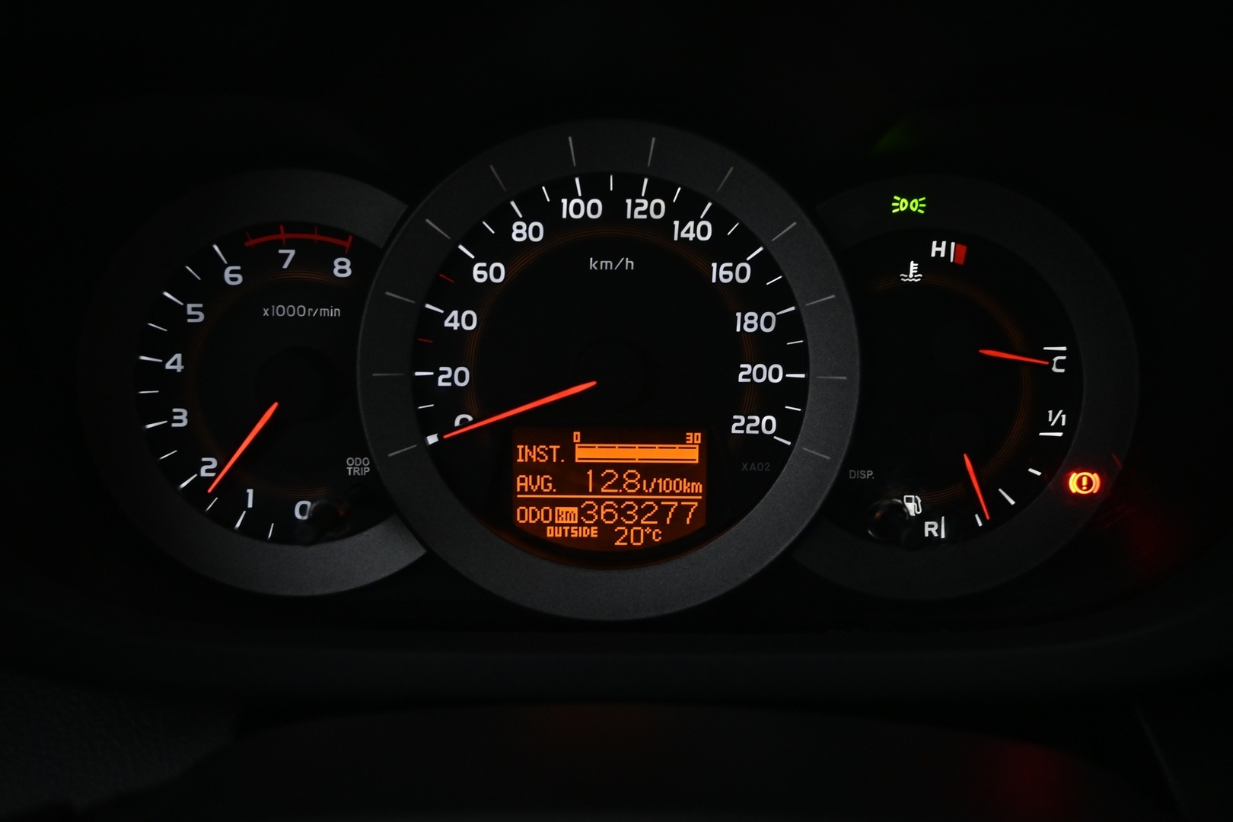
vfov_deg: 41.7
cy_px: 411
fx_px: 1079
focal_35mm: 32
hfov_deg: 59.5
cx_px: 616
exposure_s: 1/15
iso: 1600
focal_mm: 21
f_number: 4
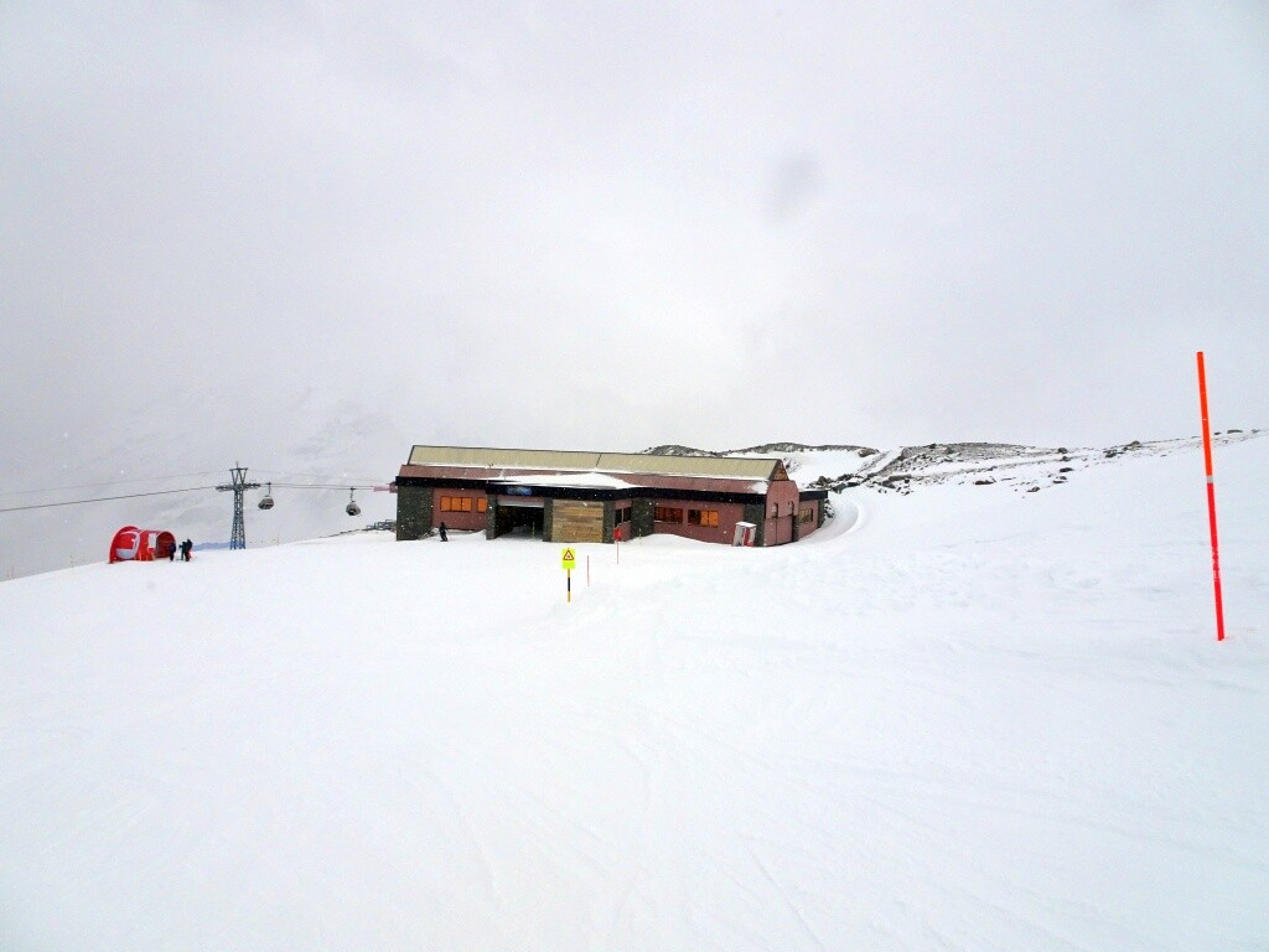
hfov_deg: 71.6
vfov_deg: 56.8
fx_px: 880
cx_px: 634
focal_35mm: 24
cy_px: 476
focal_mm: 4.1
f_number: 3.5
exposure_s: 1/2000
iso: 80
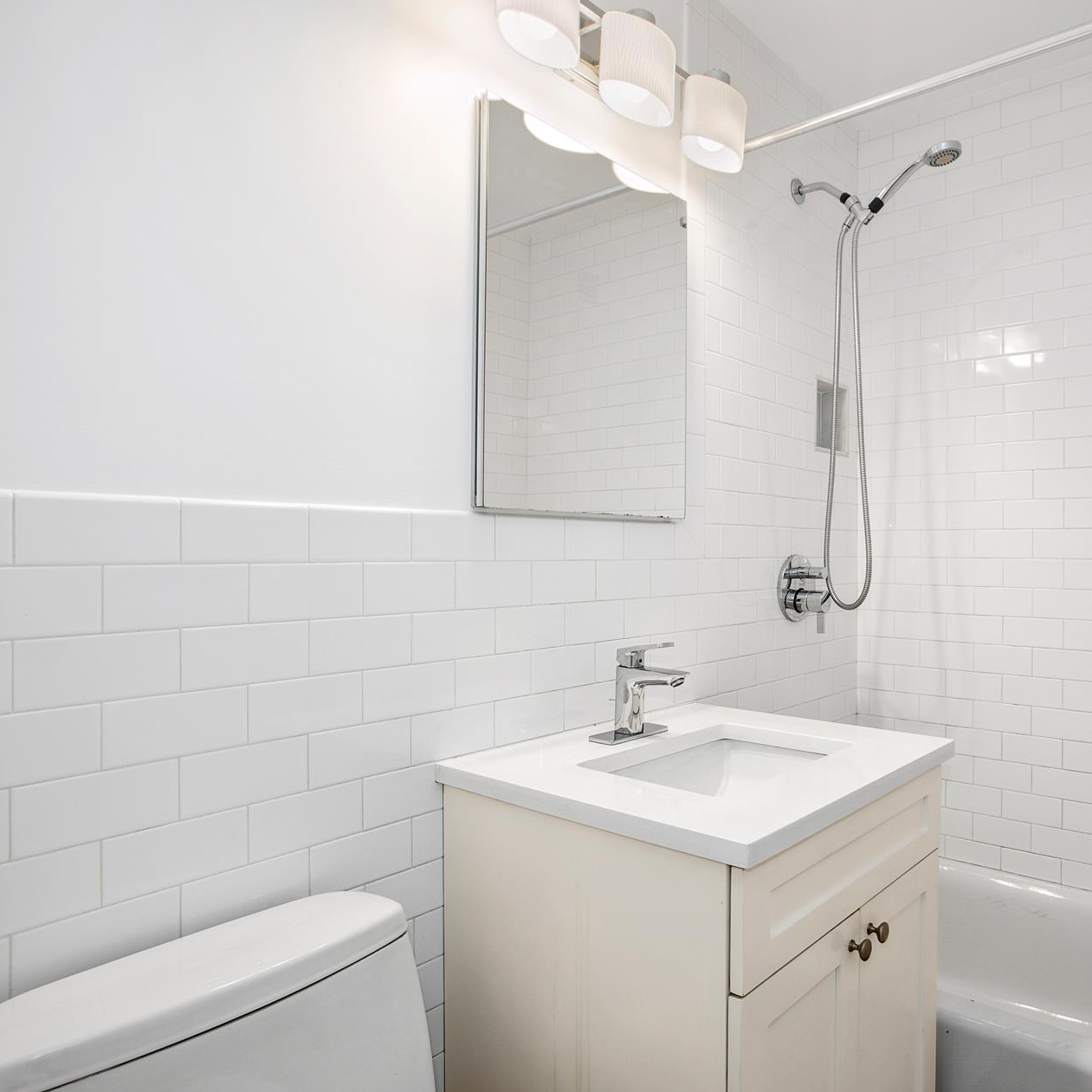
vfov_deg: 69.6
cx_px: 745
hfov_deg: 67.3
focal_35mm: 22
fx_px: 785
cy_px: 550
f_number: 8
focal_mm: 17
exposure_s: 1/6
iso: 100
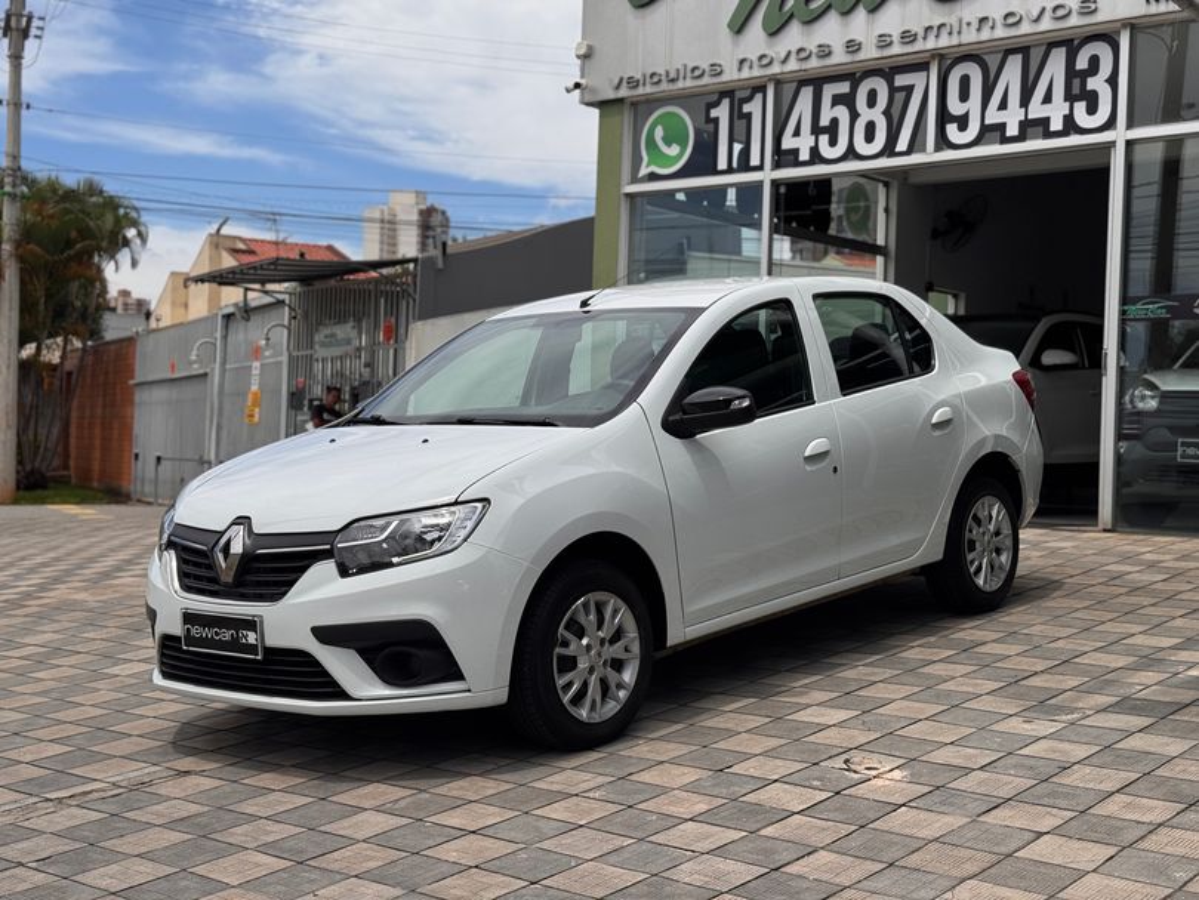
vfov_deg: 30.3
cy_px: 450
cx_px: 600
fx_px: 1663
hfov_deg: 39.6
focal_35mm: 48
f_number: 1.78
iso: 64
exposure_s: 1/7092
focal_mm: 6.76
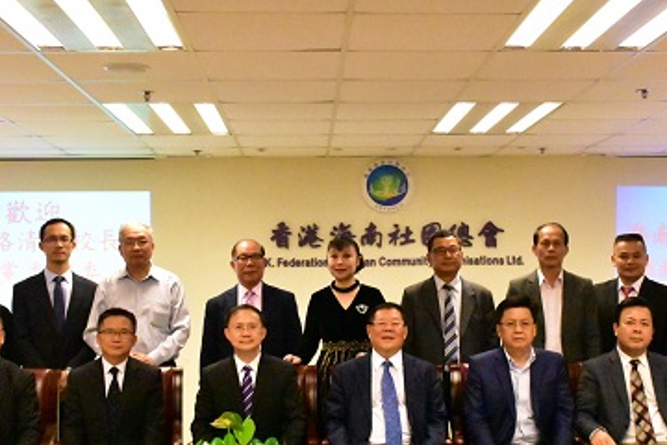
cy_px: 274
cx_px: 369
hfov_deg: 36.2
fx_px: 1019
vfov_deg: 24.6
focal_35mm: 55
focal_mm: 24
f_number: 6.3
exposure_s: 1/1000
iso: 25600
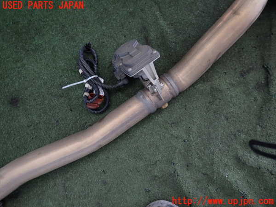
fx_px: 199
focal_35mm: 25
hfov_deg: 69.4
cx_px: 138
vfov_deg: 54.9
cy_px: 104
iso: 200
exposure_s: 1/30
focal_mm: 4.5
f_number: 2
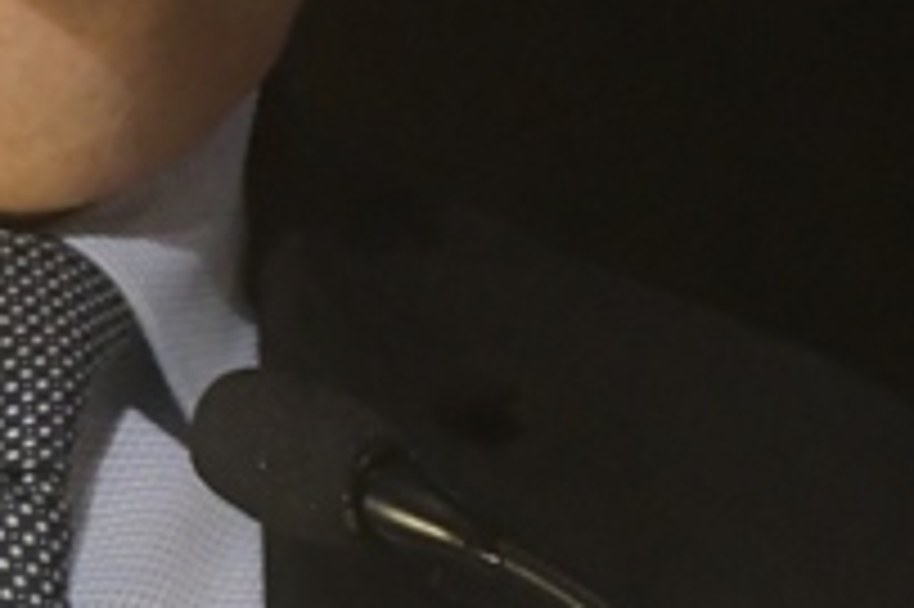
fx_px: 38432
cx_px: -86
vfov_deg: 0.9
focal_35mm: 1515
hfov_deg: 1.4
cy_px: -642
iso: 5000
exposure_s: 1/160
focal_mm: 200
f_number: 6.3
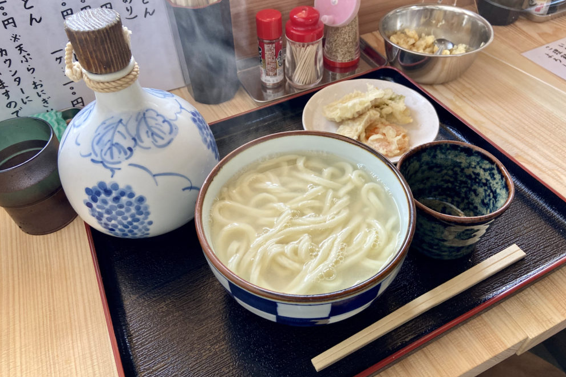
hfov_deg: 65.5
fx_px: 440
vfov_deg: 46.3
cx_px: 288
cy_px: 164
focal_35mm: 28
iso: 125
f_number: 1.8
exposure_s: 1/121
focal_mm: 4.25
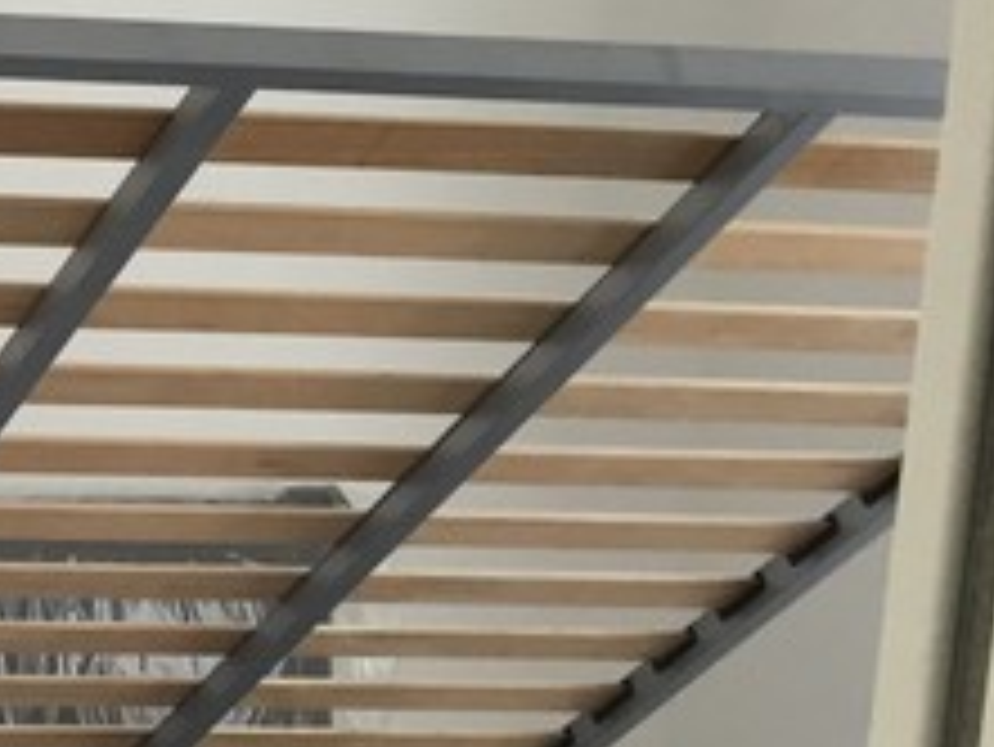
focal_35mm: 105
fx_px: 3017
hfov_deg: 16.1
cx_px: -751
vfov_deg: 14.1
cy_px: 522
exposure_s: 1/33
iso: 50
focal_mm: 4.15
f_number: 2.2
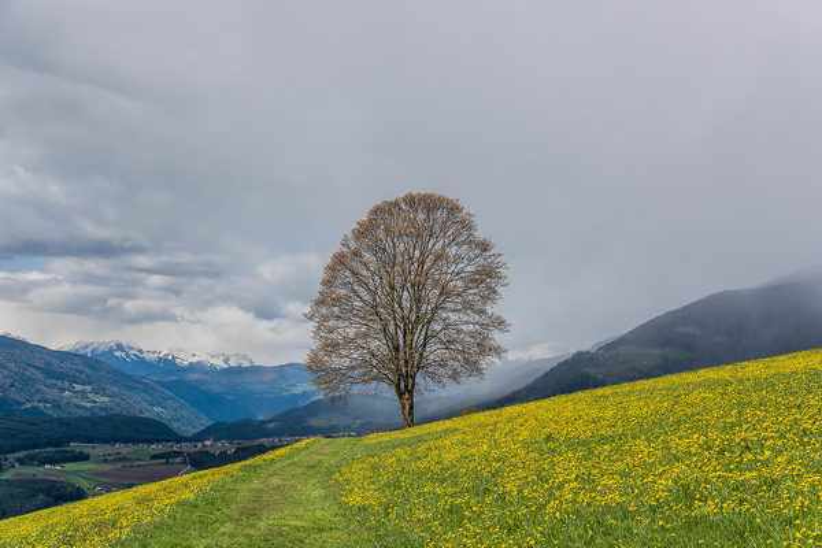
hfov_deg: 38.2
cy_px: 274
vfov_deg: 26.0
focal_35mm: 52
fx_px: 1187
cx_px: 411
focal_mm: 52
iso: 100
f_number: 8
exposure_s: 1/400
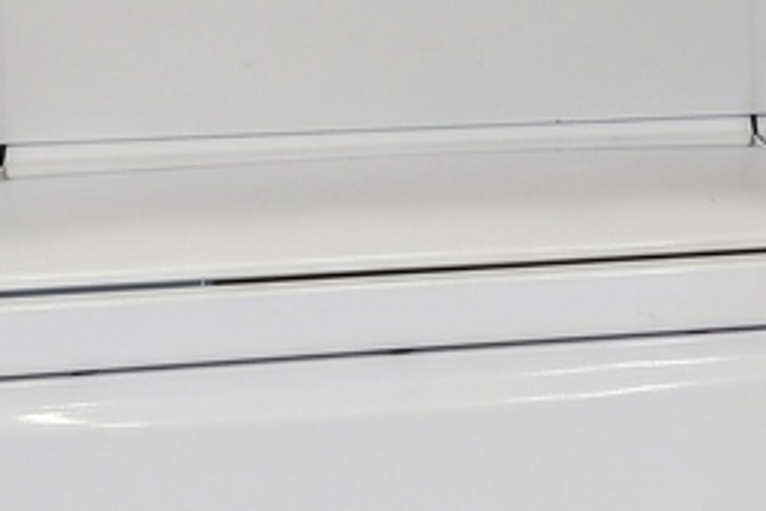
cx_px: 1009
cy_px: -228
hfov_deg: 17.7
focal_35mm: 108
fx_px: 2298
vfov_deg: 12.2
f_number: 8
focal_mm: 17
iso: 200
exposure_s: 1/5
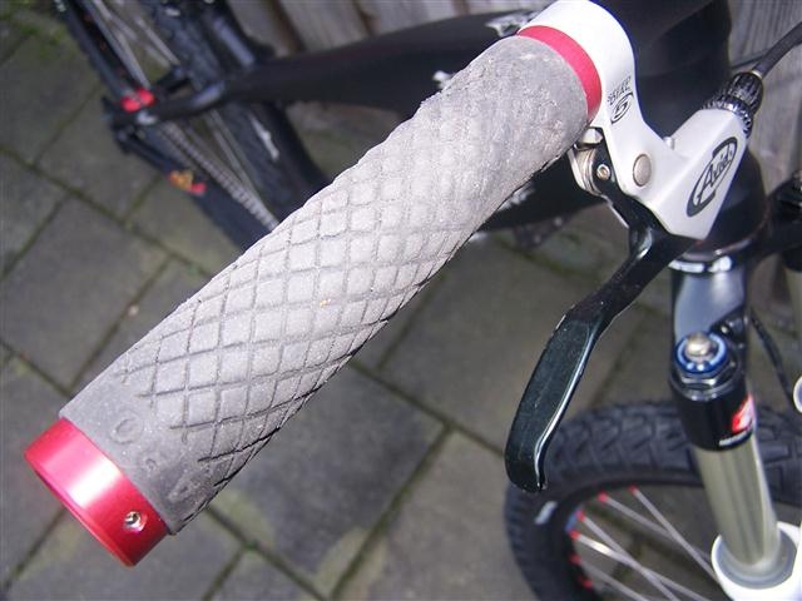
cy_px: 300
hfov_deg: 49.0
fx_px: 880
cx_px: 401
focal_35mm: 38
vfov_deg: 37.7
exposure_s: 1/60
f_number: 2.8
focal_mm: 6.3
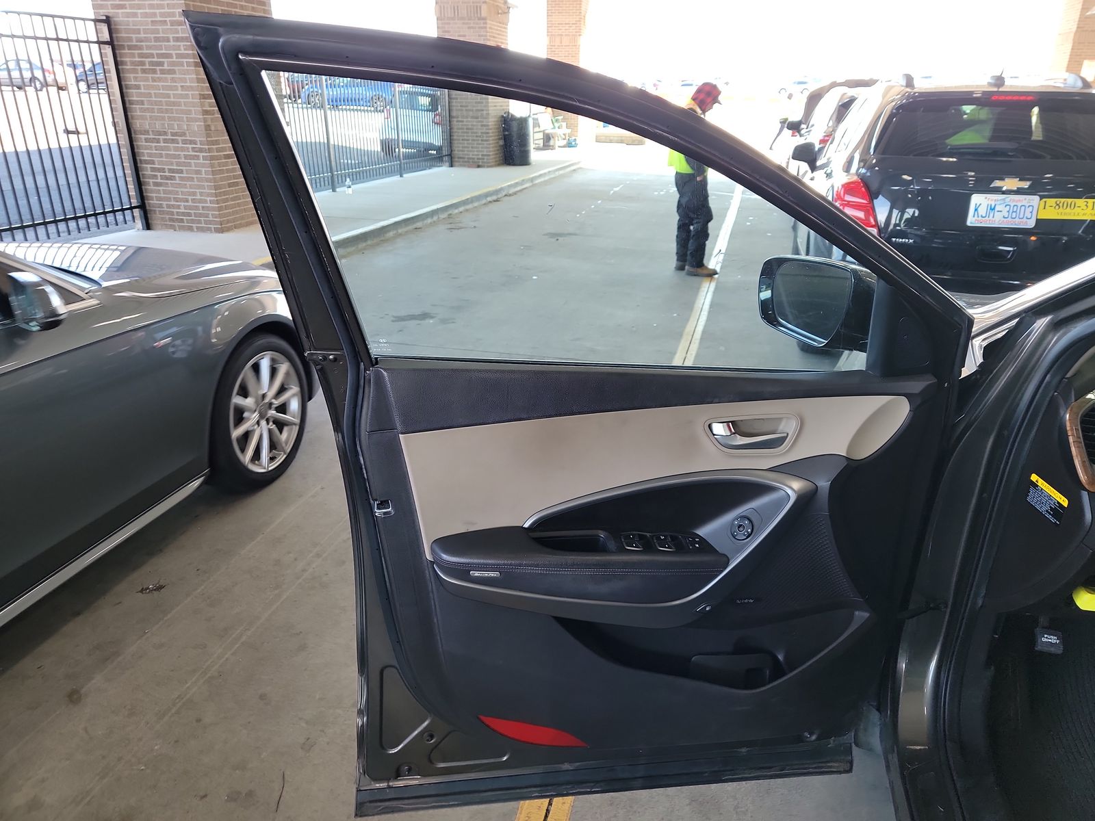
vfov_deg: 56.8
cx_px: 548
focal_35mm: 24
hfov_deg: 71.6
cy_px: 410
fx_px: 759
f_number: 1.8
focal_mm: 6.7
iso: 123
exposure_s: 1/59
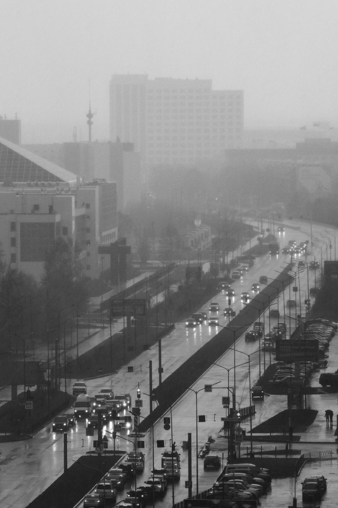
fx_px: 4309
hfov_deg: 4.5
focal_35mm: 306
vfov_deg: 6.7
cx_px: 166
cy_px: 251
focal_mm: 200
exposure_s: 1/160
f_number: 9
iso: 640
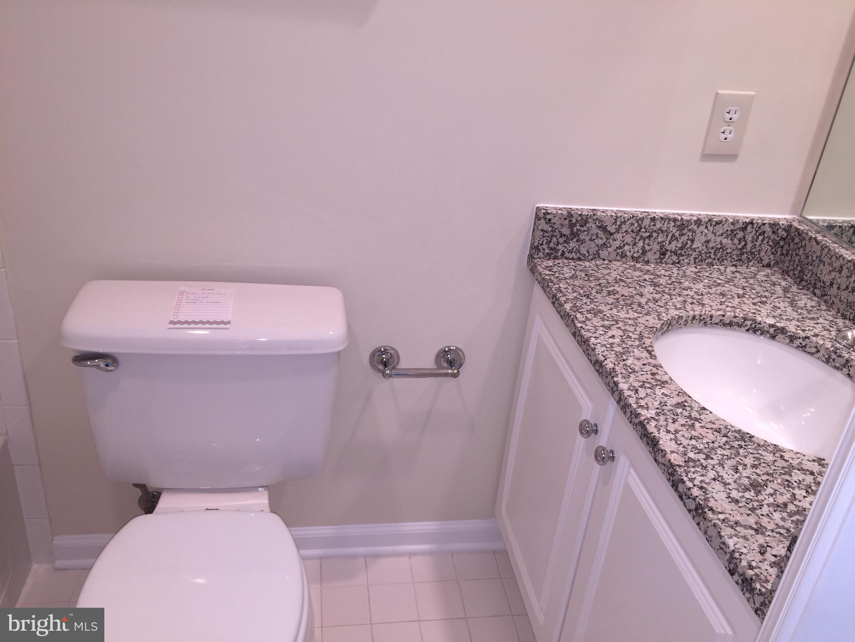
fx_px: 716
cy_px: 321
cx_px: 428
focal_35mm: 29
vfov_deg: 48.2
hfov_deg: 61.7
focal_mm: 4.15
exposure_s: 1/33
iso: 32
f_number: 2.2
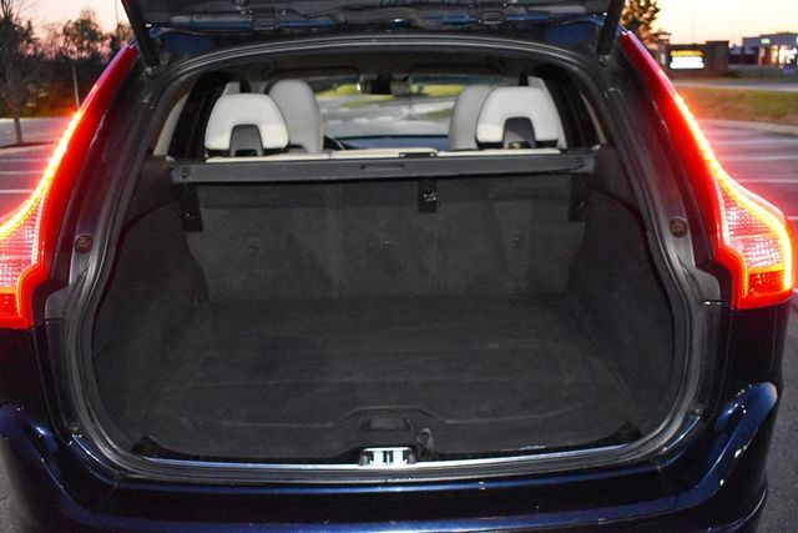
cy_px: 266
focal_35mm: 36
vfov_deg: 36.9
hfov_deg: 53.1
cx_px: 399
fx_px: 798
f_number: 4
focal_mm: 24
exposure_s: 1/60
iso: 5600
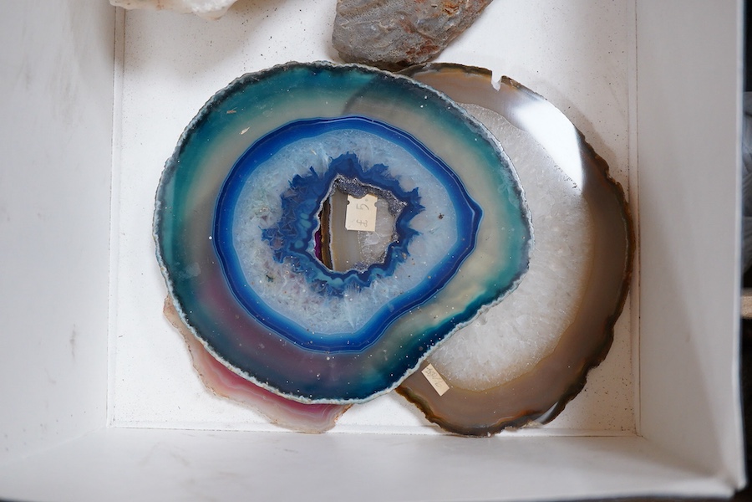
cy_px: 251
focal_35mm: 45
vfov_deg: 29.9
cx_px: 376
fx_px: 940
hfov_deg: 43.6
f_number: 3.5
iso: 1600
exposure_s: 1/125
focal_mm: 30
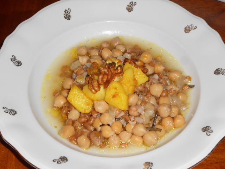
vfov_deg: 20.4
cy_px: 84
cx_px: 112
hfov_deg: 27.0
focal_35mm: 72
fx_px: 468
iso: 200
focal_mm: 12.8
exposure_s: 1/60
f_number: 6
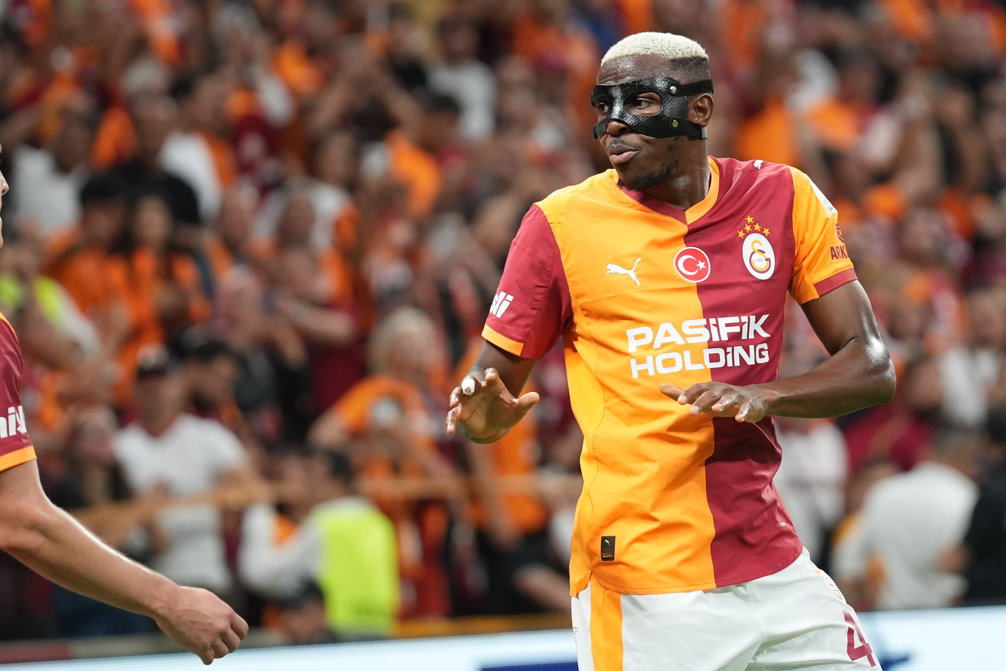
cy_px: 259
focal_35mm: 400
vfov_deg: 3.4
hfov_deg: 5.2
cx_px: 708
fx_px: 11177
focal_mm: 182
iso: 2000
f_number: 2.8
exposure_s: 1/1250
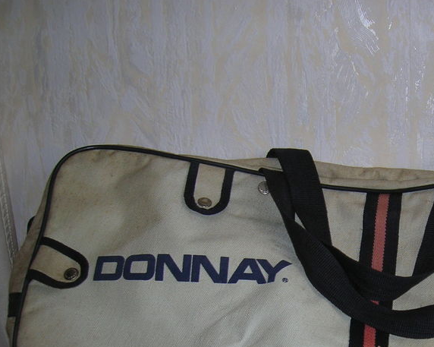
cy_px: 282
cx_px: 376
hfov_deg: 31.3
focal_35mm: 58
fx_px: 745
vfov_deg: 25.7
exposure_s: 1/60.1
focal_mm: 5.7
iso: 50
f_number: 2.9
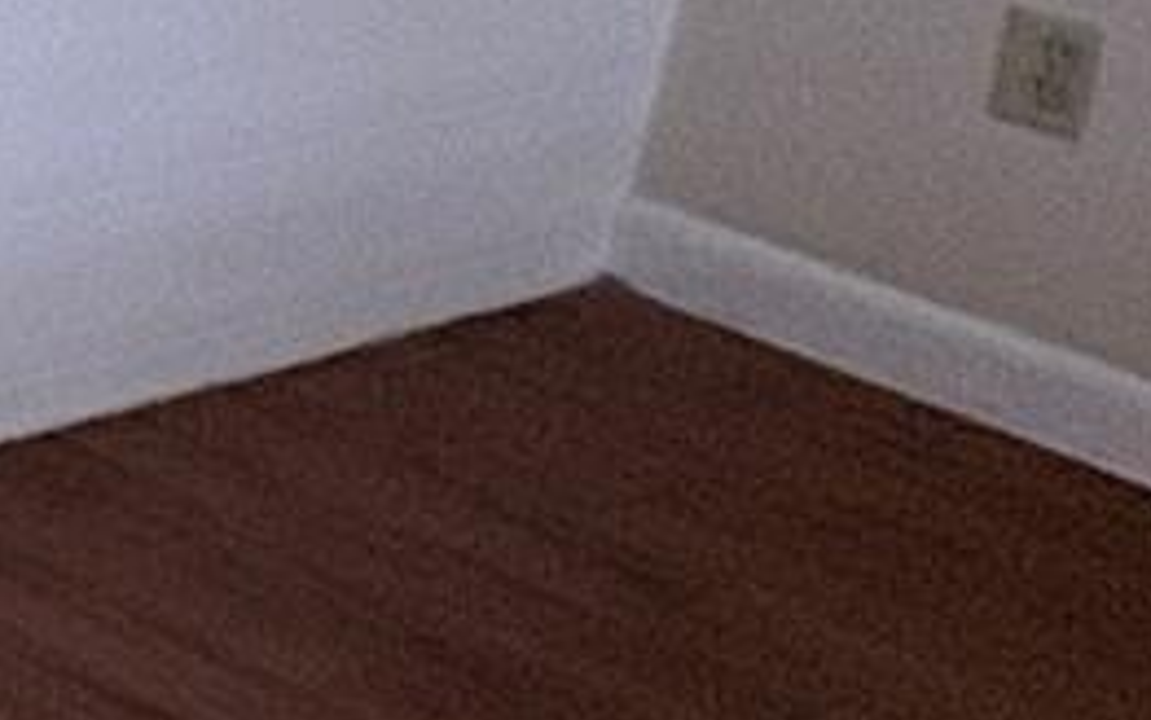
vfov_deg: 10.4
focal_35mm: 116
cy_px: -716
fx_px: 3640
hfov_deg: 10.5
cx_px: -2548
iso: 125
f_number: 2.2
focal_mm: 2.22
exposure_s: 1/60
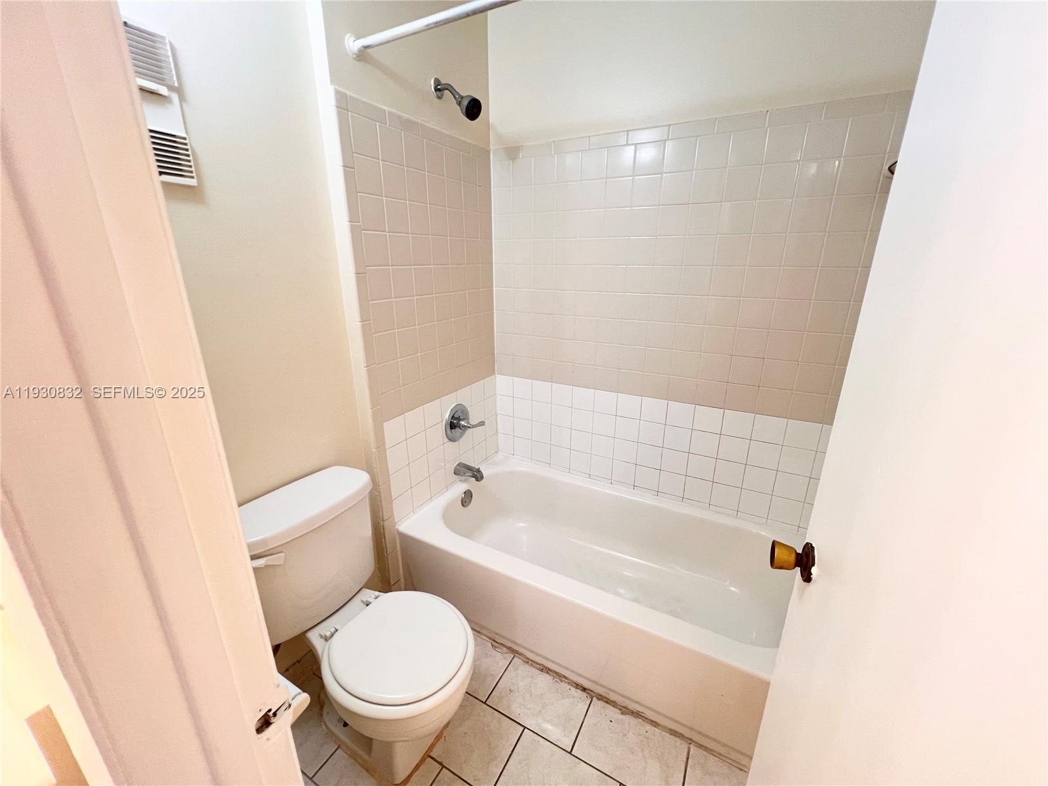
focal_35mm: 13
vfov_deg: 89.9
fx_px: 394
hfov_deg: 106.2
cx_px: 524
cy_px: 393
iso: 160
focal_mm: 1.57
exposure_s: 1/60
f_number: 1.8
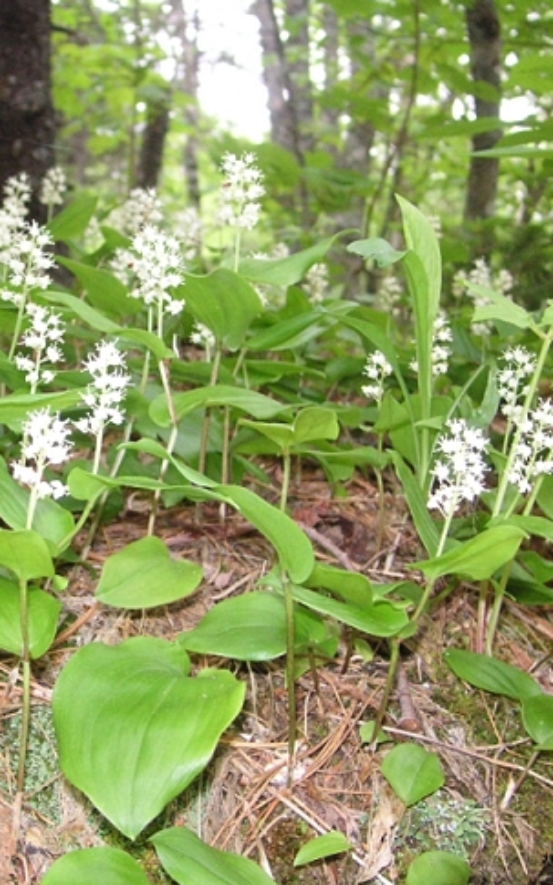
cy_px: 441
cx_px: 105
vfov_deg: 38.2
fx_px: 1278
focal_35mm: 53
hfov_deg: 24.0
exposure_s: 1/125
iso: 160
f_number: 2.8
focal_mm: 6.1
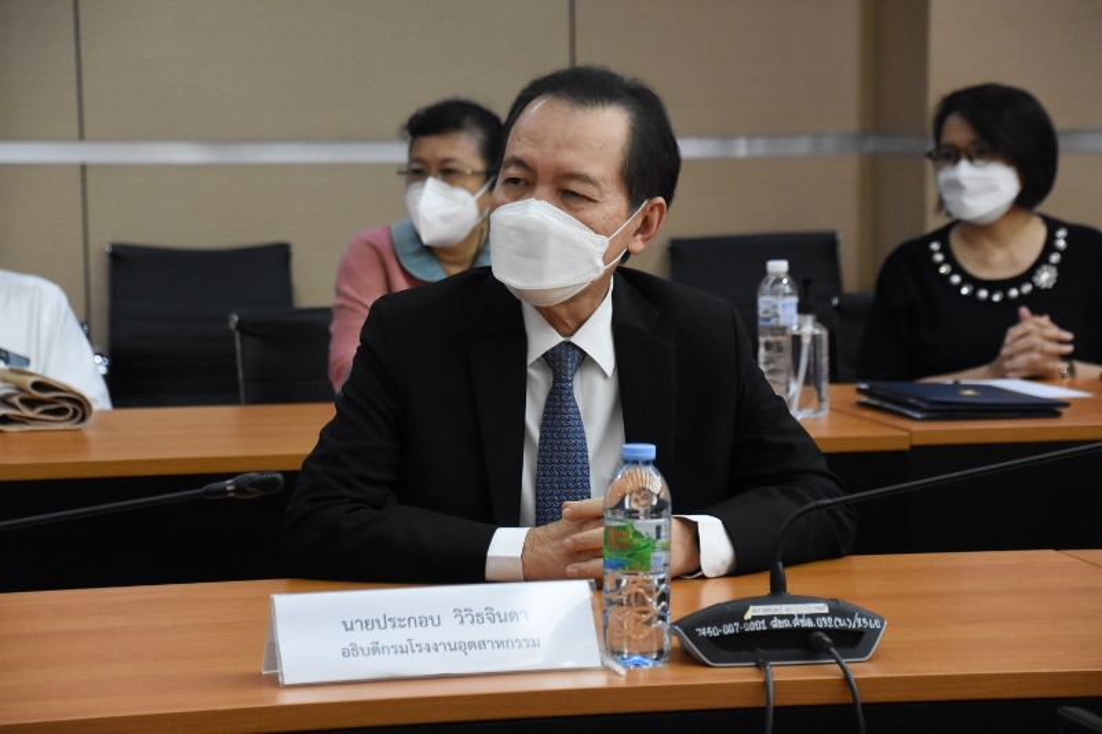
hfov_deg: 17.1
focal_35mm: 120
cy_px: 367
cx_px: 551
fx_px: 3672
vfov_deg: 11.4
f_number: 5.3
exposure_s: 1/125
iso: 4000
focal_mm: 80
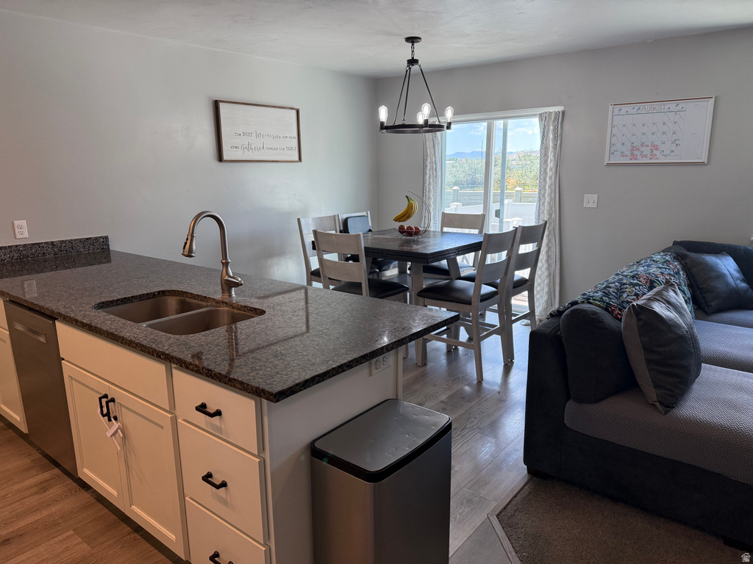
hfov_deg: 71.6
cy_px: 282
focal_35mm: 24
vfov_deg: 56.8
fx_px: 522
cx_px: 376
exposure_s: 1/234
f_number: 1.78
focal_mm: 6.76
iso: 160
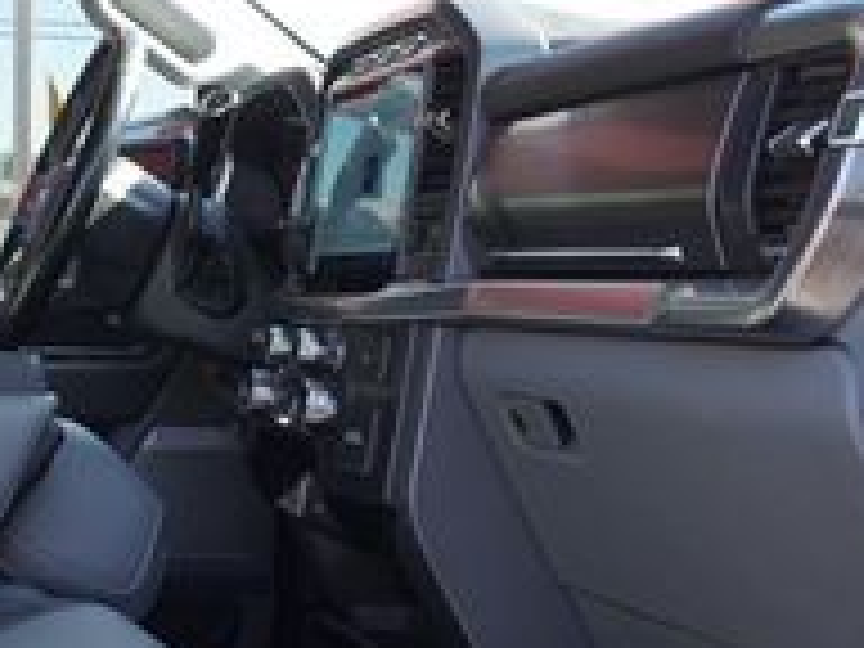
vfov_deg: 19.1
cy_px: 432
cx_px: -90
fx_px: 1922
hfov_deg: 23.7
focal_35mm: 77
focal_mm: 16
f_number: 4.5
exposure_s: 1/80
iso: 100
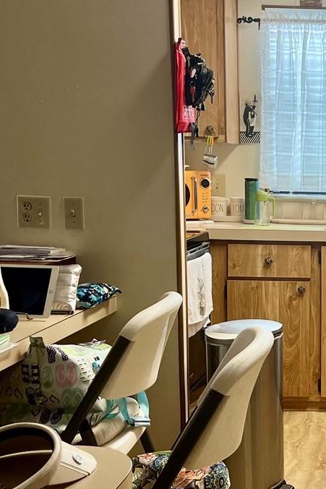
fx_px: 869
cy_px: 281
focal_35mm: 64
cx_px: 418
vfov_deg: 31.4
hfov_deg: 19.7
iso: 125
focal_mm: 5.1
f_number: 1.6
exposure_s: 1/120
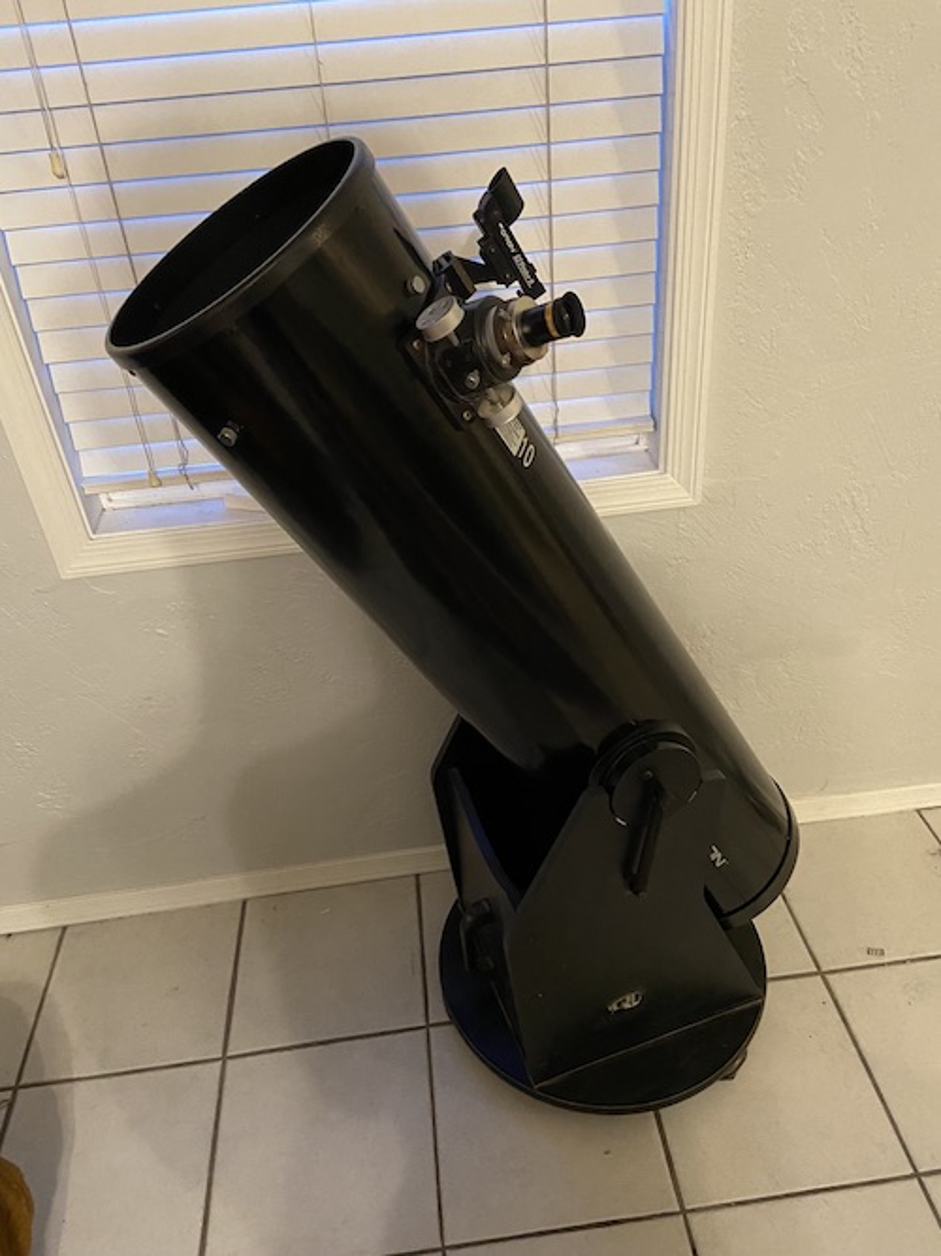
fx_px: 943
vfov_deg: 67.3
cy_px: 628
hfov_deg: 53.0
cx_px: 470
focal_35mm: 26
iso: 640
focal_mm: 4.25
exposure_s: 1/30
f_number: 1.8
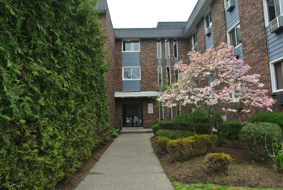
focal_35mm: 27
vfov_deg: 48.1
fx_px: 213
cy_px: 95
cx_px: 142
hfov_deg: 67.3
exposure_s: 1/60
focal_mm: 10
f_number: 5
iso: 100
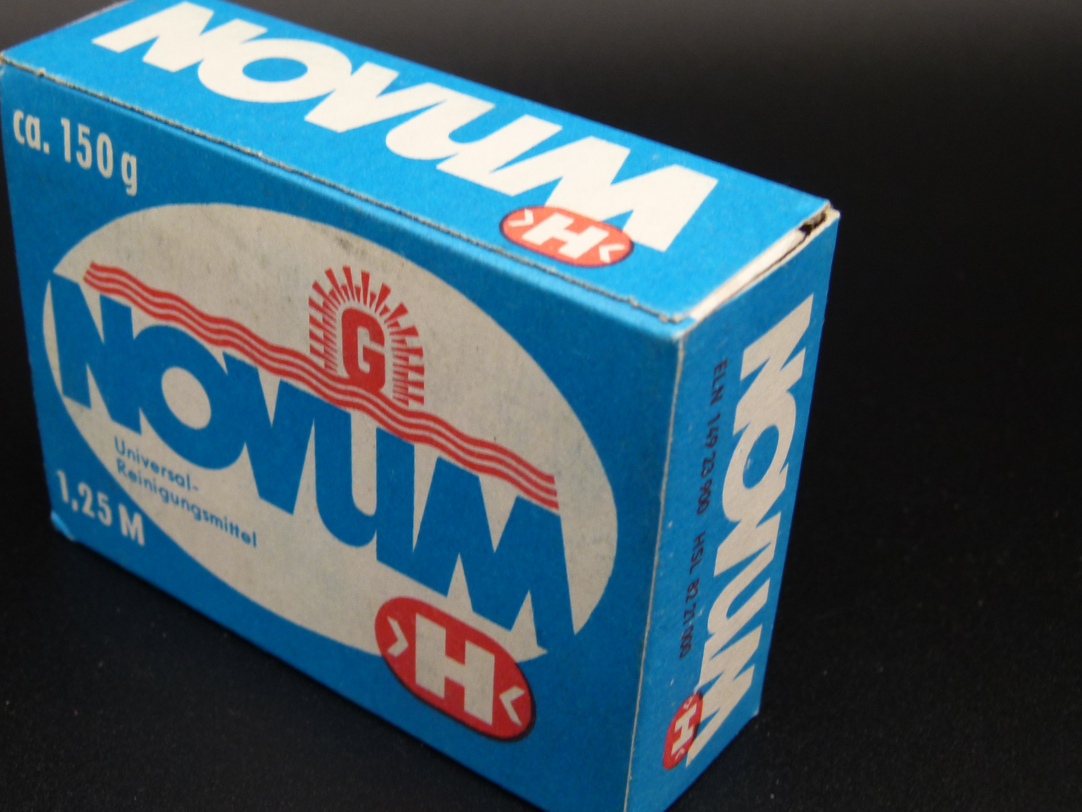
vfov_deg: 26.6
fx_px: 1719
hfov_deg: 34.8
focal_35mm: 55
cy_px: 414
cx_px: 422
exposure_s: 1/60
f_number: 3.2
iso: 125
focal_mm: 7.7
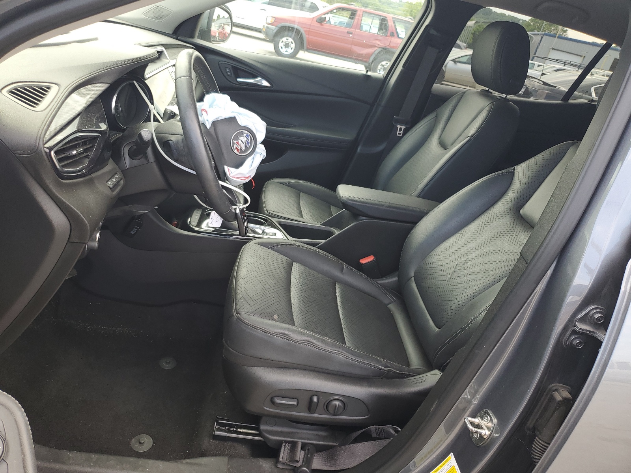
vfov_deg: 53.1
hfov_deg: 67.3
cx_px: 316
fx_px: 474
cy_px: 236
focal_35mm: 26
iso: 50
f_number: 1.5
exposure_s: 1/182
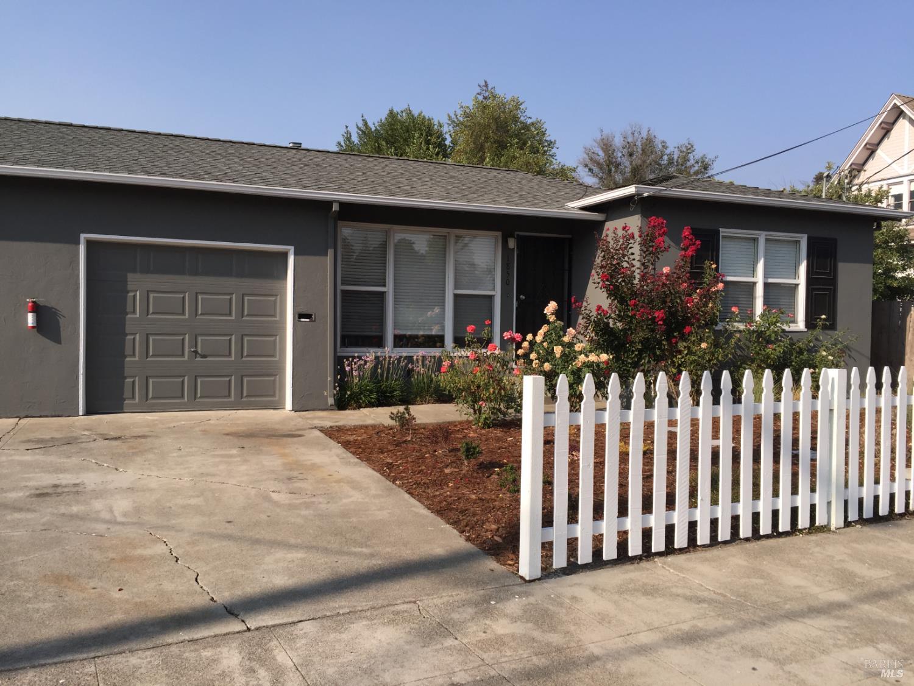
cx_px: 457
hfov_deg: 61.7
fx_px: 766
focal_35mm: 29
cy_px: 343
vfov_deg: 48.2
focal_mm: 4.15
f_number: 2.2
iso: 32
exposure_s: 1/1721
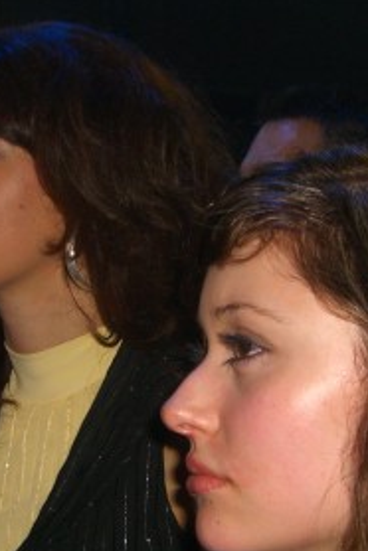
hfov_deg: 16.1
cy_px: 338
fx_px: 1303
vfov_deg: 23.9
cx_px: 170
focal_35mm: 85
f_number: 2.8
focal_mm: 7.9
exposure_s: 1/60
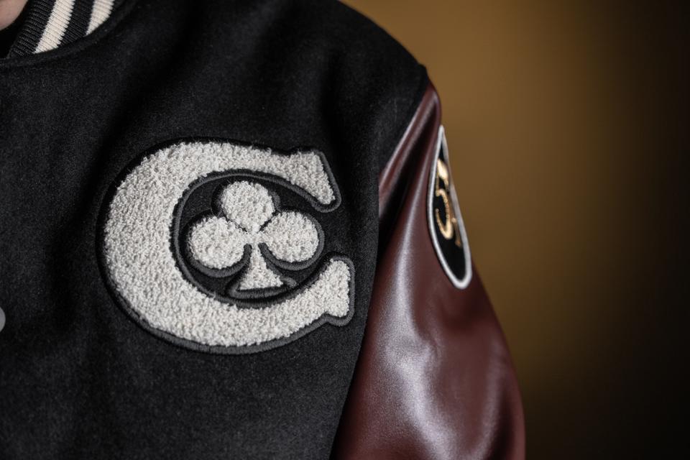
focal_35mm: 70
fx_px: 1342
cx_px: 345
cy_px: 230
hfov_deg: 28.8
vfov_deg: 19.5
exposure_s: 1/160
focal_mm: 70
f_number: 3.5
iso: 250
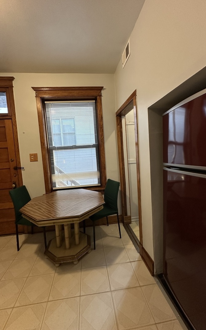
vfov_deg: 101.4
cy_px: 163
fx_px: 135
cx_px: 102
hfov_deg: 74.8
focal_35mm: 15
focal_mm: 2.22
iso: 250
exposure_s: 1/60
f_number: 2.2
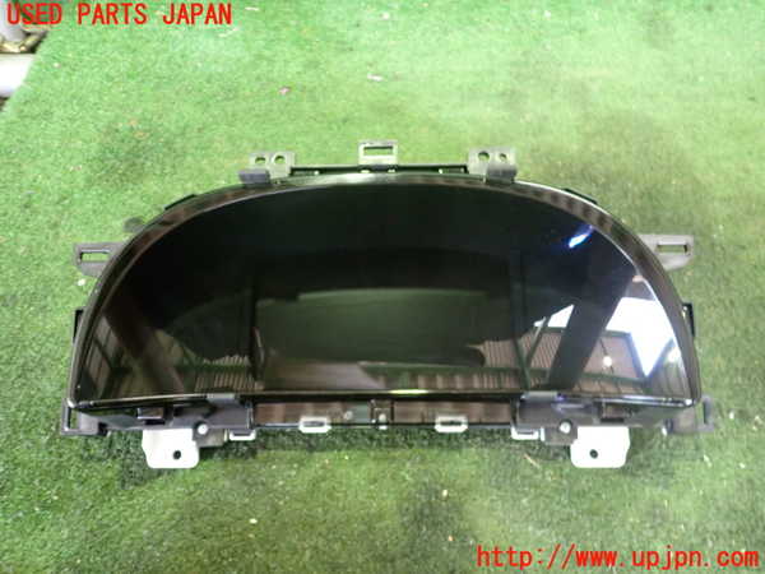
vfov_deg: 46.8
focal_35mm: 30
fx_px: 663
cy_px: 287
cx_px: 382
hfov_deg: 60.0
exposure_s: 1/15
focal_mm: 5.4
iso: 800
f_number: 2.3
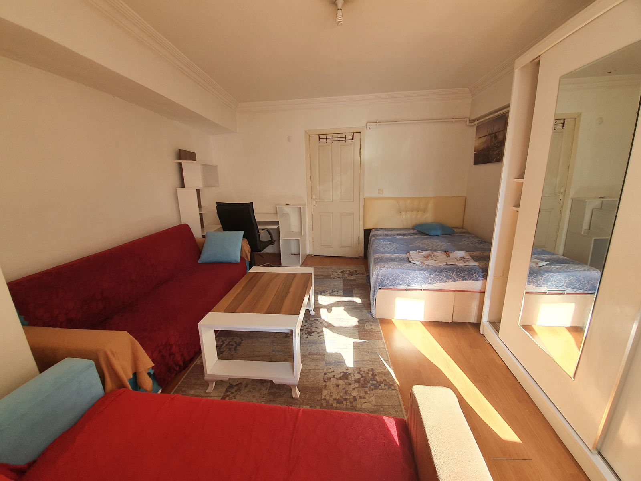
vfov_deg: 89.9
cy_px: 240
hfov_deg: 106.2
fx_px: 241
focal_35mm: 13
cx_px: 320
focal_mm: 1.8
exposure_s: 1/50
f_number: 2.2
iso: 50
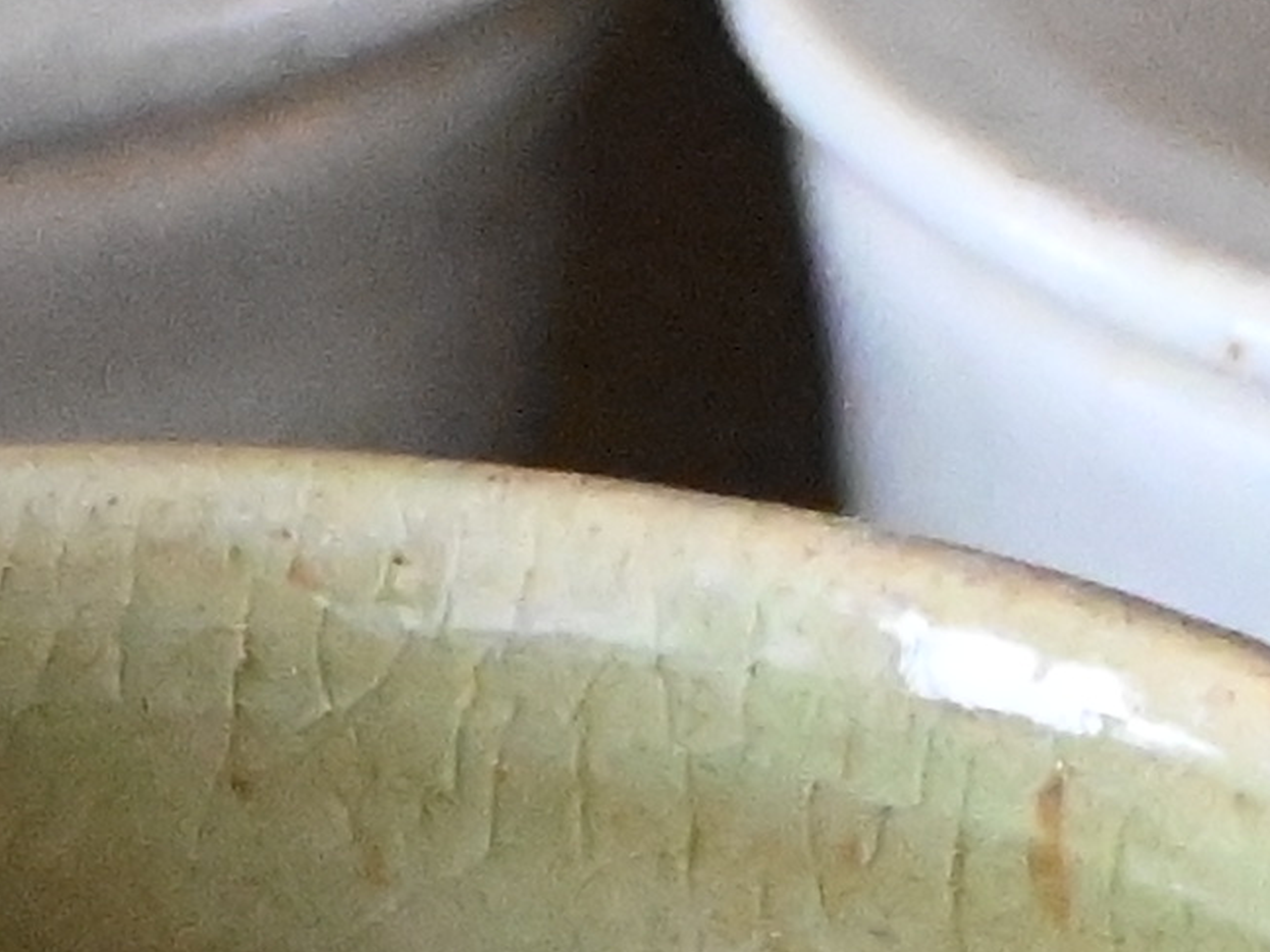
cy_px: 2469
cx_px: 77
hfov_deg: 4.7
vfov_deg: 3.5
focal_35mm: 422
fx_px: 15480
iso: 11400
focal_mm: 34
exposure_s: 1/60
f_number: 5
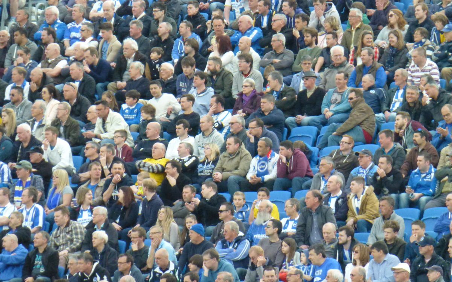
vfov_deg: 2.6
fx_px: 6282
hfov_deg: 4.1
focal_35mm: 510
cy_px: 169
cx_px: 226
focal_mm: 86
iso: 1600
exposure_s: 1/400
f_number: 6.4
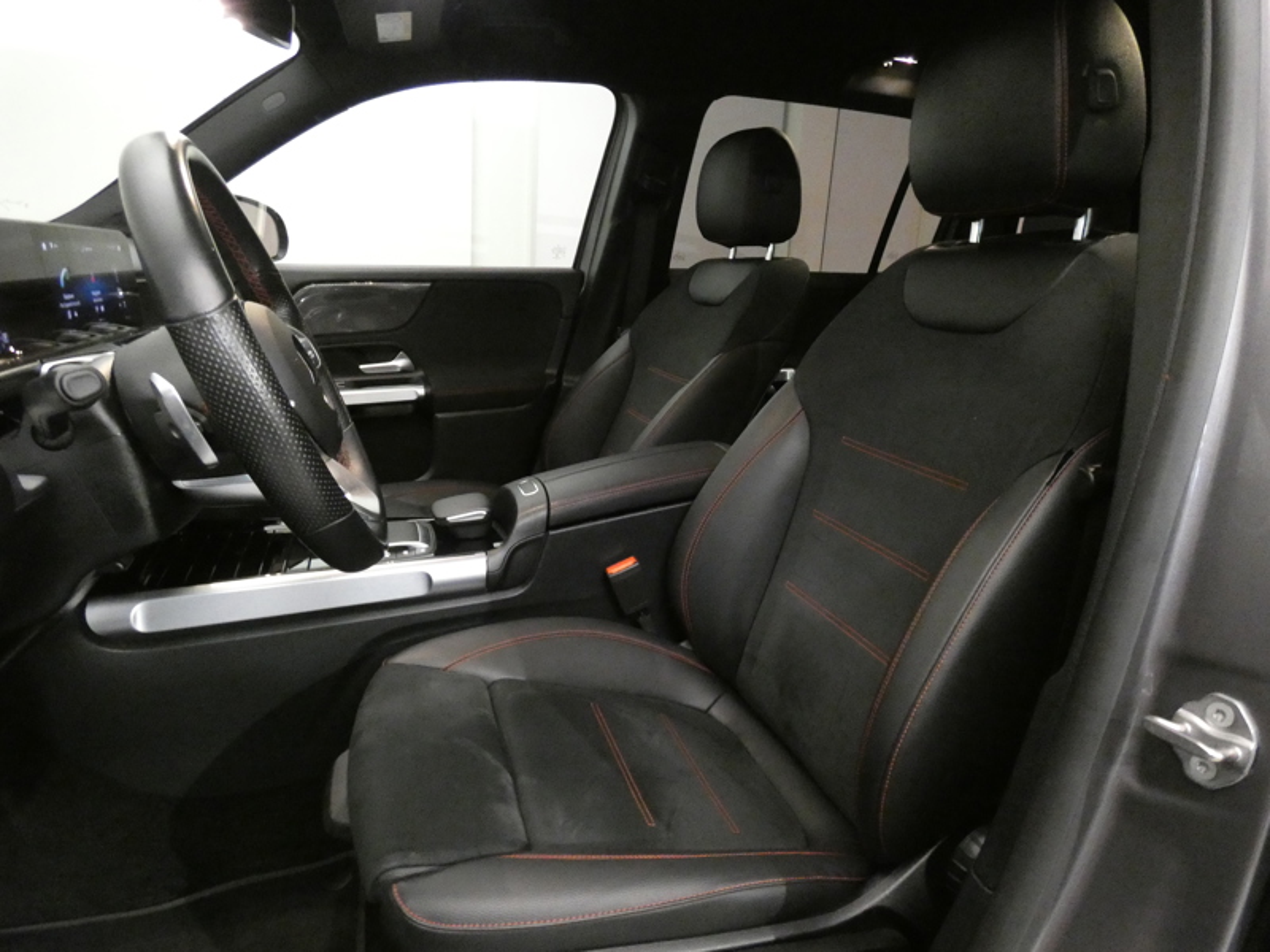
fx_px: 734
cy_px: 476
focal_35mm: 20
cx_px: 635
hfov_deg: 81.7
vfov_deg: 66.0
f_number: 2.8
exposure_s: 1/30
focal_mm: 3.6
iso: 1600
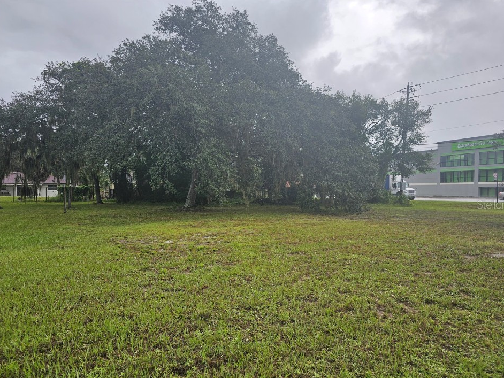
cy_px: 204
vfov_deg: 54.8
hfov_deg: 69.4
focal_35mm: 25
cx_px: 254
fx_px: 364
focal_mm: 6.3
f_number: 1.7
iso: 10
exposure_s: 1/224
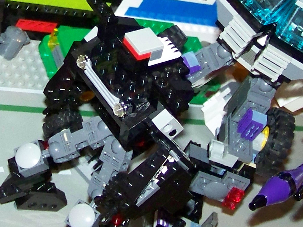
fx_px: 1112
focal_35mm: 127
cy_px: -9
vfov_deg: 11.5
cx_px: 56
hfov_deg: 15.4
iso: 200
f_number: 2.8
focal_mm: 6.3
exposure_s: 1/30
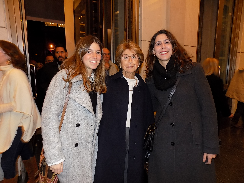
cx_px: 122
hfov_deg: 73.9
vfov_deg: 58.9
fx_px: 162
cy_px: 92
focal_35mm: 23
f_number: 3.1
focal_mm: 4
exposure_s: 1/30
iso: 200
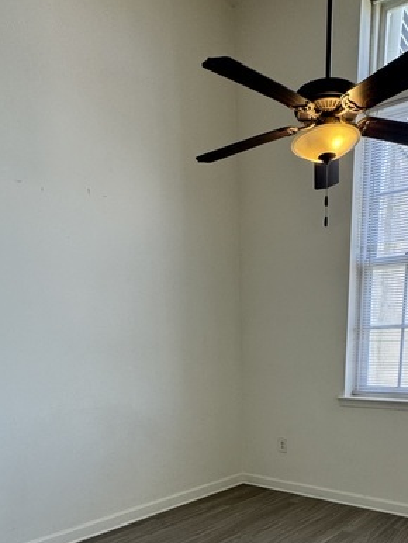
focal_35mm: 29
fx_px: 455
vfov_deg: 54.2
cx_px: 281
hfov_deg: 47.3
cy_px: 483
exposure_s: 1/120
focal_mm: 2.22
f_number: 2.2
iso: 125
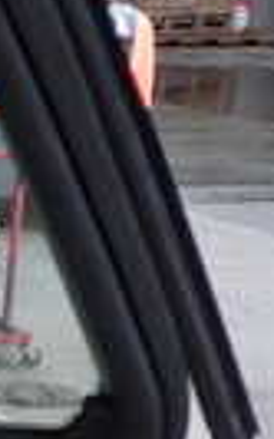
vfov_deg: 14.3
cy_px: 479
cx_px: -614
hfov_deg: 7.7
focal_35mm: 143
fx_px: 1710
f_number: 2.3
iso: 200
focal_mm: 5.4
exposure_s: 1/40
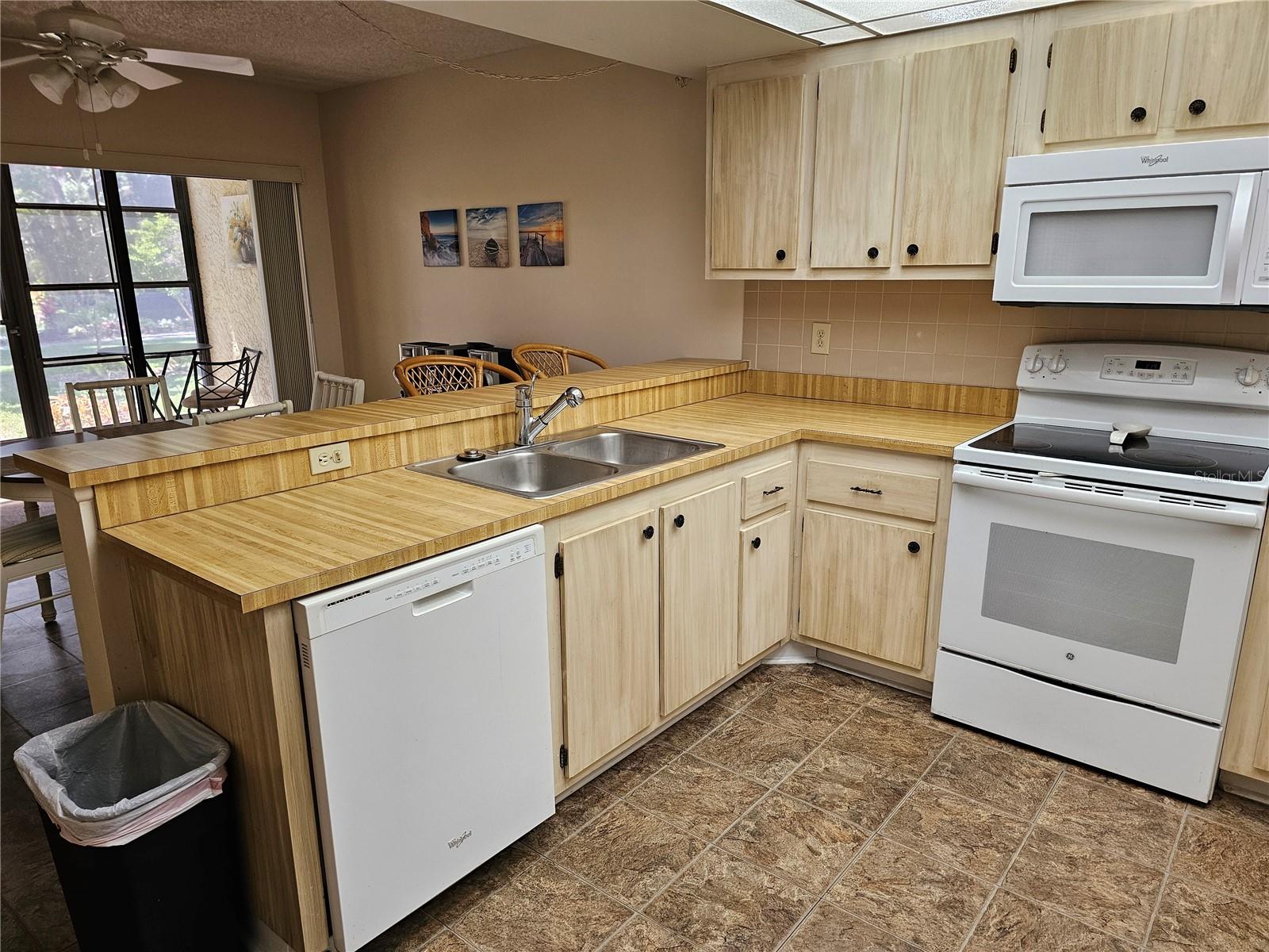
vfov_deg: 58.9
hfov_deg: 73.9
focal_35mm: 23
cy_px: 476
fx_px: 843
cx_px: 634
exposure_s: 1/120
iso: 160
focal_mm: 6.3
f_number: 1.7
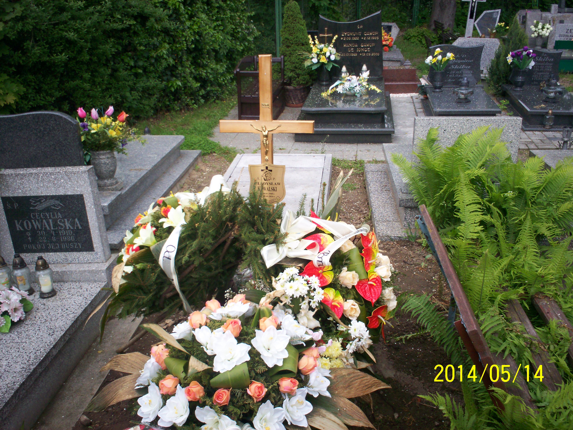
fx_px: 596
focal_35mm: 36
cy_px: 215
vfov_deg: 39.7
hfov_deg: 51.4
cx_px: 286
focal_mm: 6
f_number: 4.5
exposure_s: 1/209
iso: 100
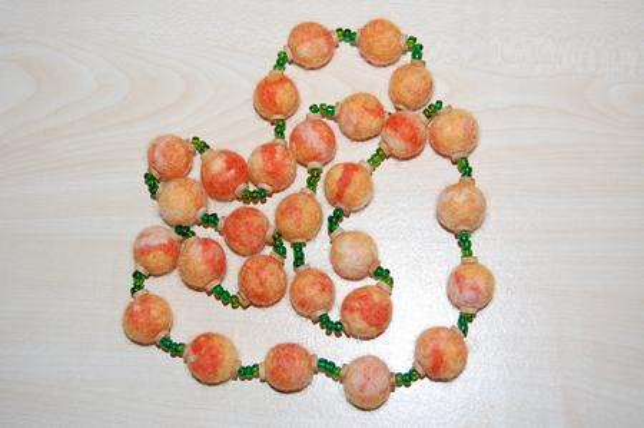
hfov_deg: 38.9
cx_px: 322
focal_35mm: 51
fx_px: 911
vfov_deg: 26.4
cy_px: 214
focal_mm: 34
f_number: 5.6
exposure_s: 1/125
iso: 200
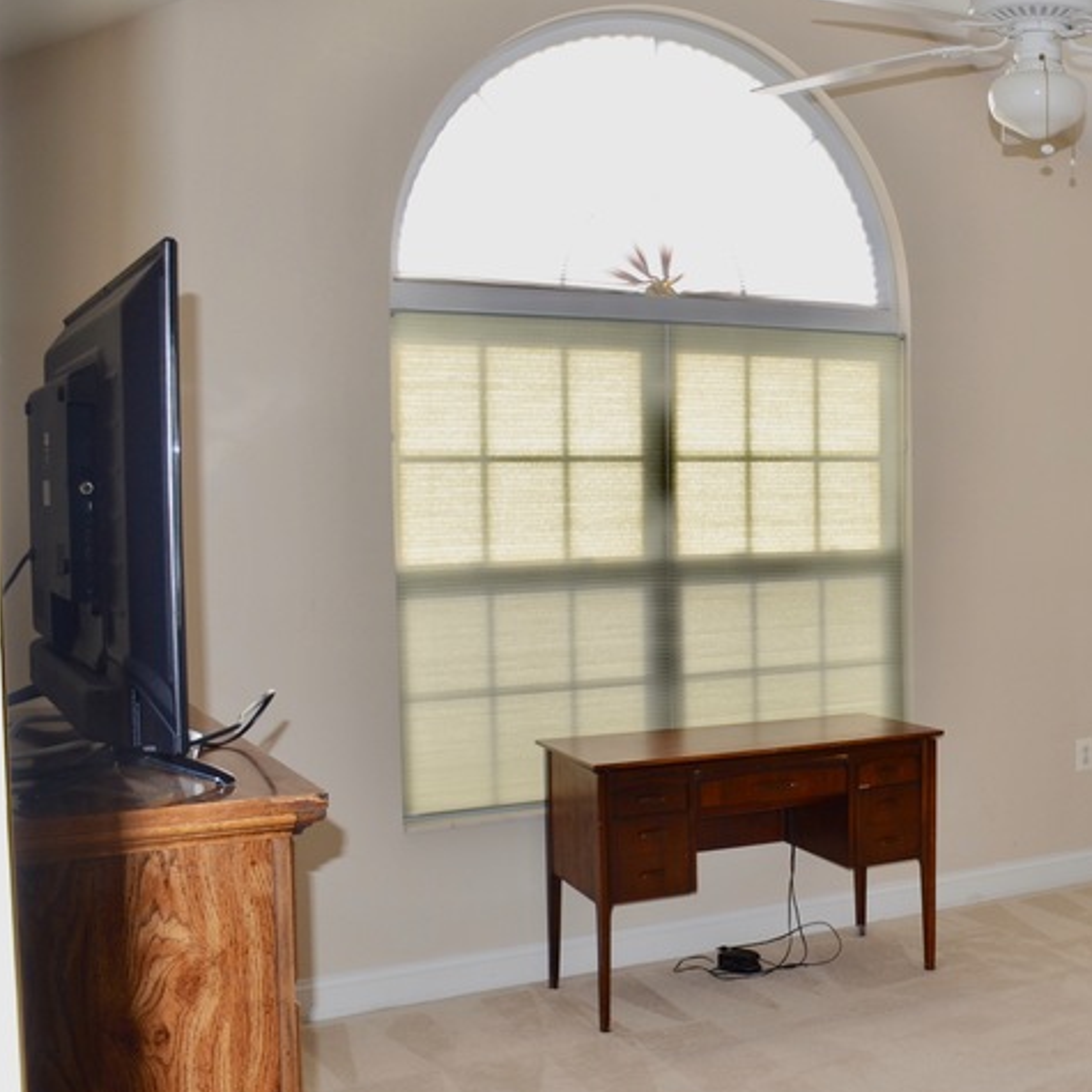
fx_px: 1499
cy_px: 543
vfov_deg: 40.0
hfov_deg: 37.6
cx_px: 966
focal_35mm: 42
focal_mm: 18
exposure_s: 1/200
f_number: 5
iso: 100
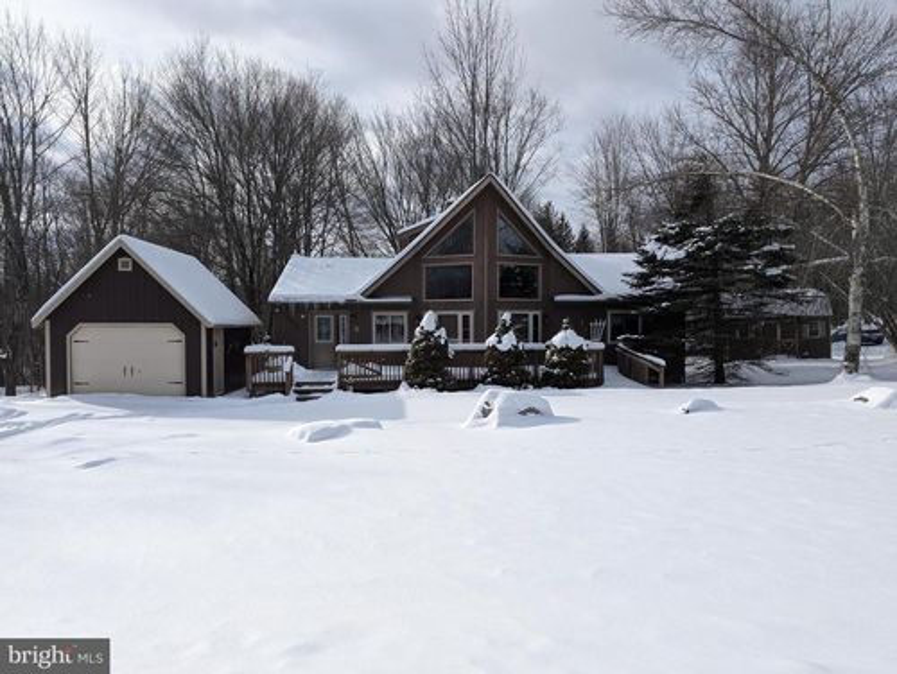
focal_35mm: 24
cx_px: 448
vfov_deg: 56.9
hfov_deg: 71.5
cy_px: 337
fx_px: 623
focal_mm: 6.81
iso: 66
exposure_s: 1/4184
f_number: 1.85
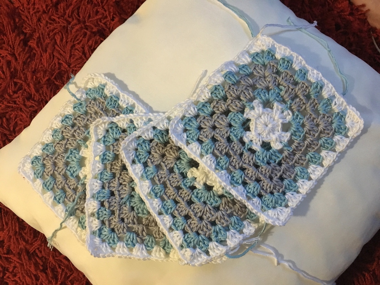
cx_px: 190
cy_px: 142
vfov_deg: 48.2
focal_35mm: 29
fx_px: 318
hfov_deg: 61.7
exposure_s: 1/17
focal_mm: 4.15
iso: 250
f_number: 2.2
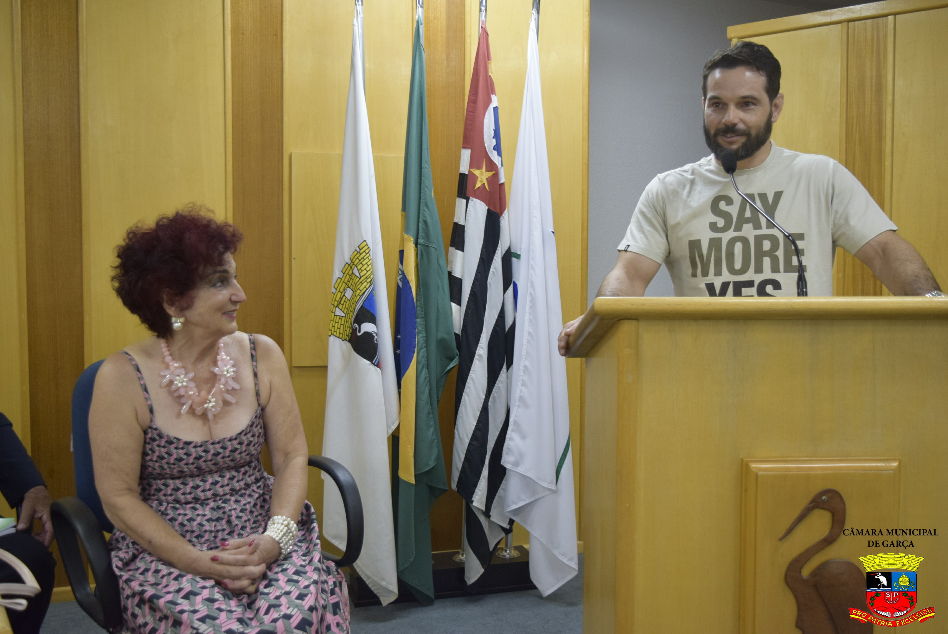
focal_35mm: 38
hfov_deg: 51.2
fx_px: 988
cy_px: 317
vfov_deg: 35.6
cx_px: 474
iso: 1400
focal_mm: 25
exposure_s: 1/160
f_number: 4
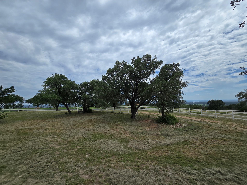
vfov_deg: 89.9
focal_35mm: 13
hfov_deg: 106.2
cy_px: 92
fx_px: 93
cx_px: 124
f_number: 2.2
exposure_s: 1/4021
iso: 50
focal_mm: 2.2
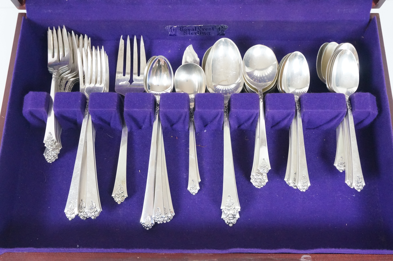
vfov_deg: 32.9
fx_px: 441
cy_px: 130
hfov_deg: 48.0
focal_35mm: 40
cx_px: 196
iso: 3200
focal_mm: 27
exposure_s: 1/40
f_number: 7.1
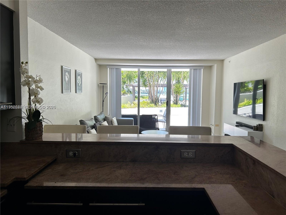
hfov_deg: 67.3
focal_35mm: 26
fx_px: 215
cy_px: 108
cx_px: 143
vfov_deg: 53.1
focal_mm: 5.7
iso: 40
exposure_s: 1/121
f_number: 1.5
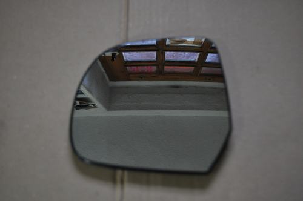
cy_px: 100
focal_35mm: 48
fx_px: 403
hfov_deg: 41.2
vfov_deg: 28.0
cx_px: 152
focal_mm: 32
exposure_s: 1/25
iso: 1600
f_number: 4.8
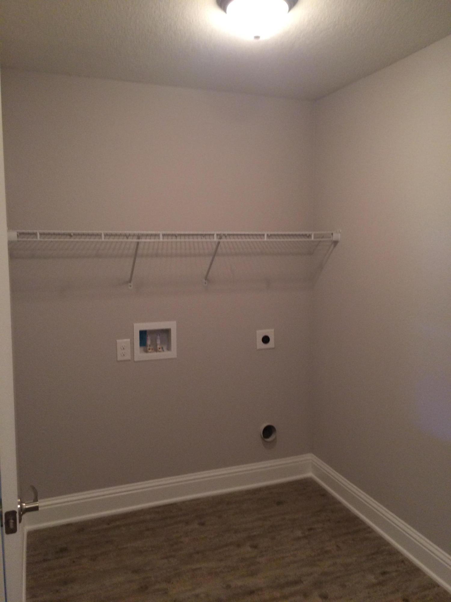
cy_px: 301
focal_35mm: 29
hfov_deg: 48.2
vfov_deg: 61.7
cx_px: 226
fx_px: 504
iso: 250
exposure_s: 1/30
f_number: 2.2
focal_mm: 4.15
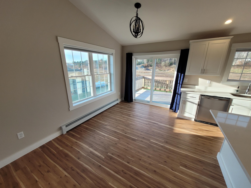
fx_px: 94
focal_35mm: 13
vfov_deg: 89.9
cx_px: 126
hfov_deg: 106.2
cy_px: 94
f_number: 2.2
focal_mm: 1.74
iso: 40
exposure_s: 1/171
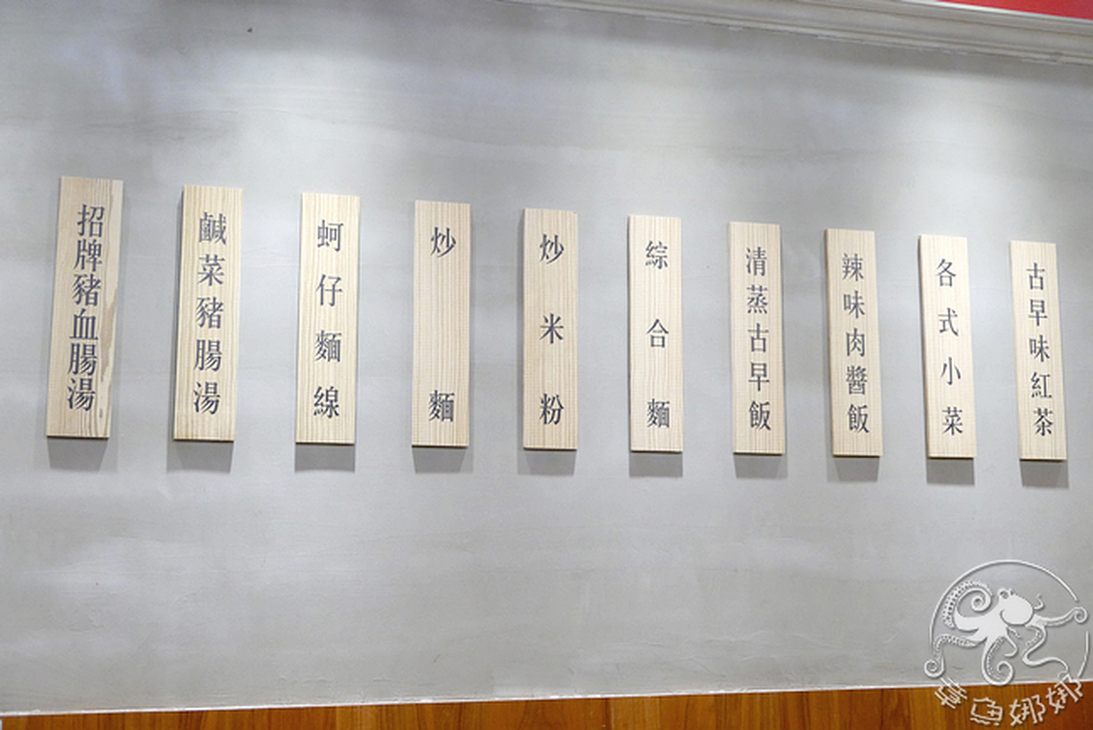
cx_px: 546
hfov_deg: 39.6
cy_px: 365
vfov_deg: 27.0
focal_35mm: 50
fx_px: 1519
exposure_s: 1/100
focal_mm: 22.7
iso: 1600
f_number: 2.7
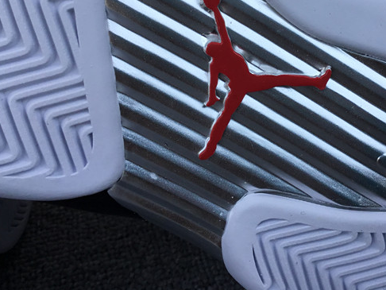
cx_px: 275
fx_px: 569
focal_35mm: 51
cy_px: 60
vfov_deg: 28.0
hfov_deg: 36.8
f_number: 2.4
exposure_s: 1/696
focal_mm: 3.3
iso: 25
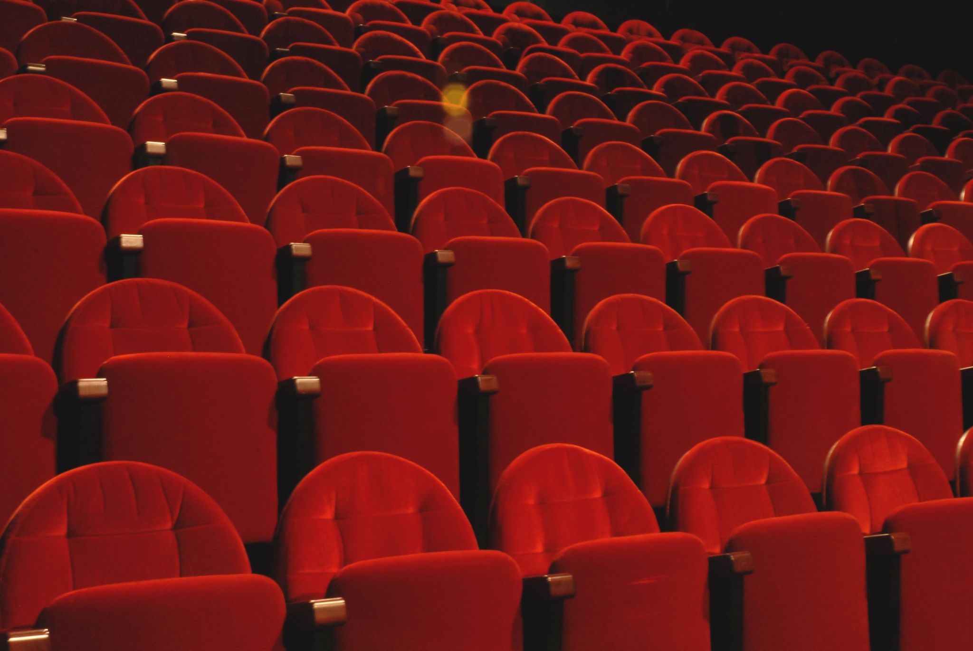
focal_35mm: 66
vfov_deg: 20.7
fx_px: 1786
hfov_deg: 30.5
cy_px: 326
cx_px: 486
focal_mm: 44
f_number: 22
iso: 400
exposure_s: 8
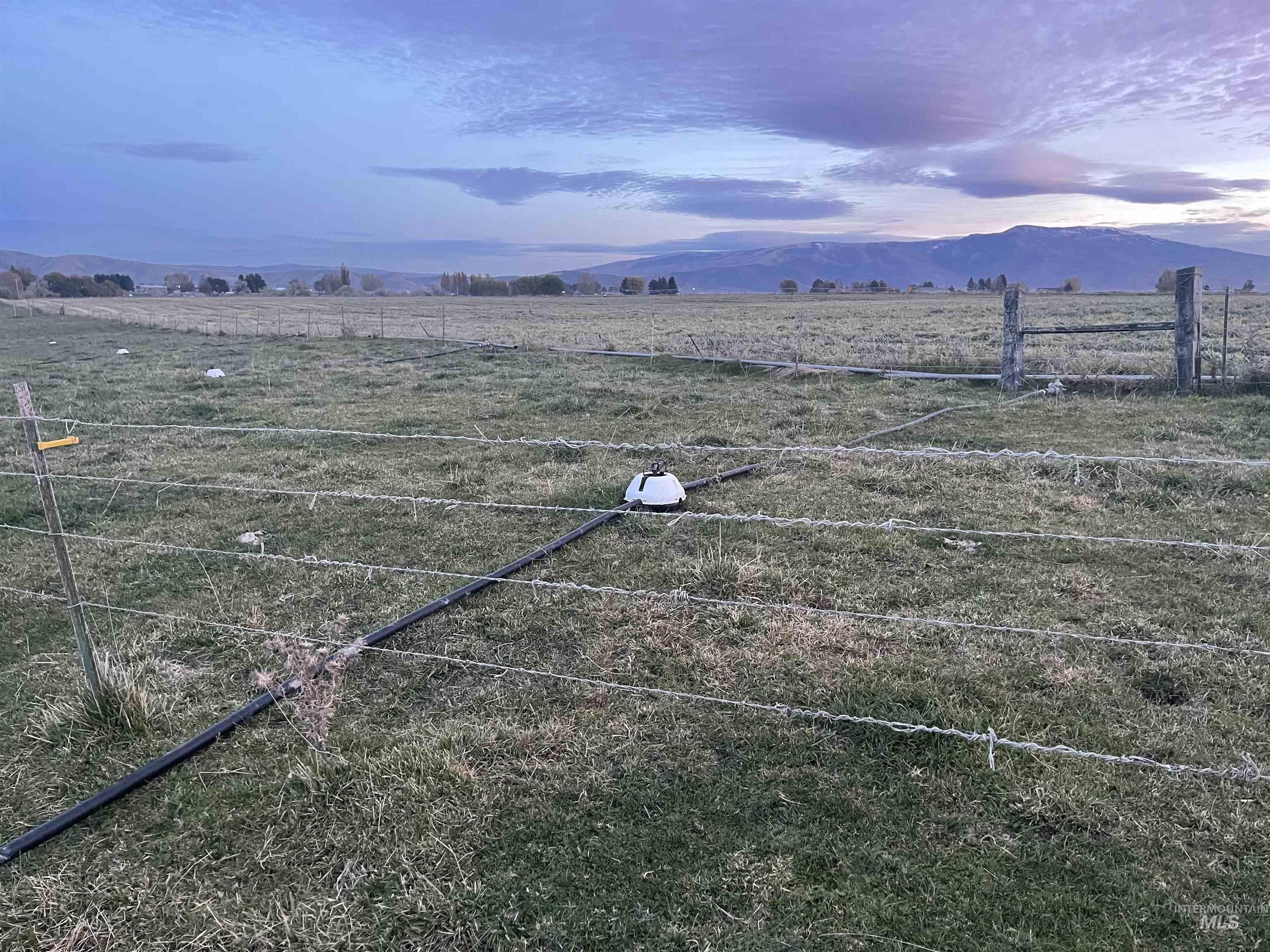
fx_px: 954
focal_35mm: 26
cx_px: 635
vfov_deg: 53.1
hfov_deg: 67.3
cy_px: 476
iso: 400
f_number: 1.6
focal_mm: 5.1
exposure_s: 1/60
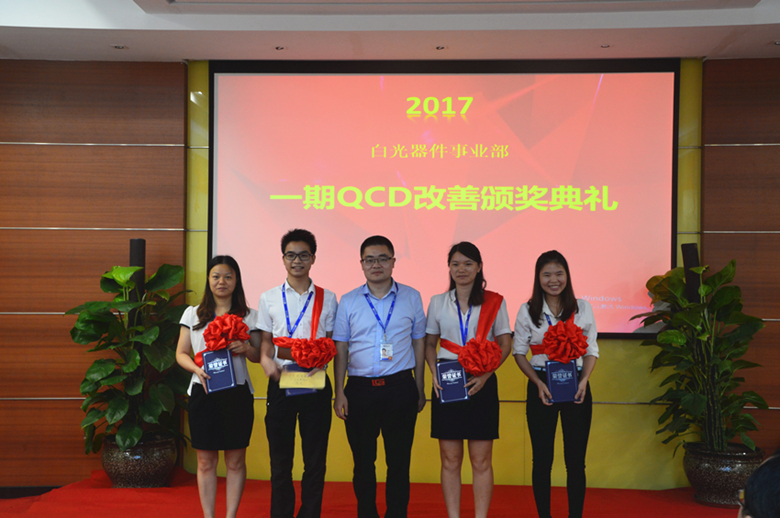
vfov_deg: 29.8
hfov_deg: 43.7
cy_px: 259
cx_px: 390
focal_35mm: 45
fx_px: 974
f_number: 6.3
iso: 800
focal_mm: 30
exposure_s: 1/15
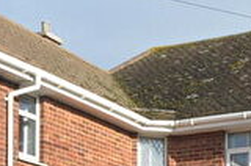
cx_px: 130
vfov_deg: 10.9
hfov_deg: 17.4
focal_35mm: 118
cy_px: 286
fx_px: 821
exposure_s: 1/250
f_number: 8
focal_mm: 18
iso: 125
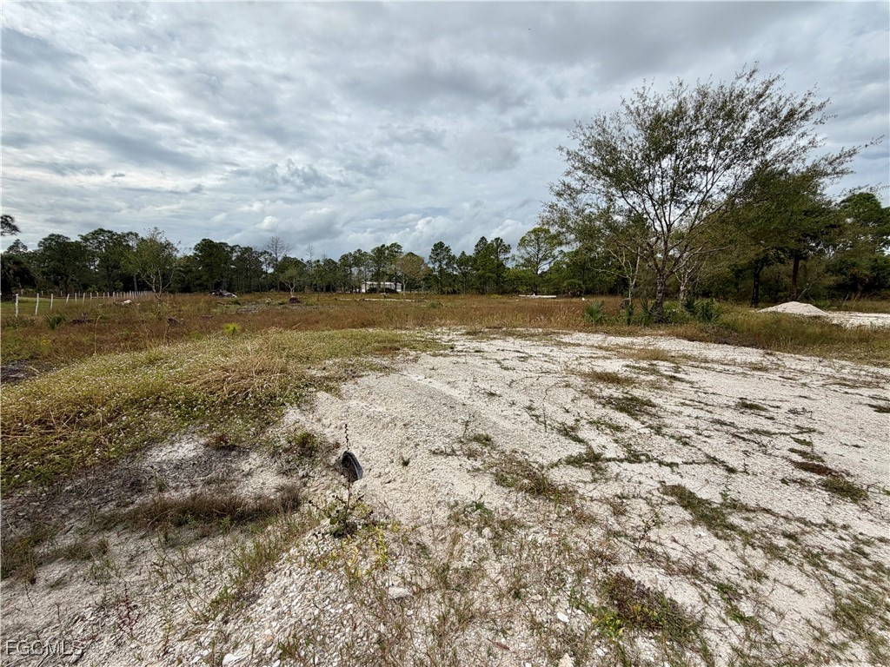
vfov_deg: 85.7
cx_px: 445
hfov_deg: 102.1
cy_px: 334
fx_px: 360
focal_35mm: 14
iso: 20
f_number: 2.2
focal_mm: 2.22
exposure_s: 1/1189
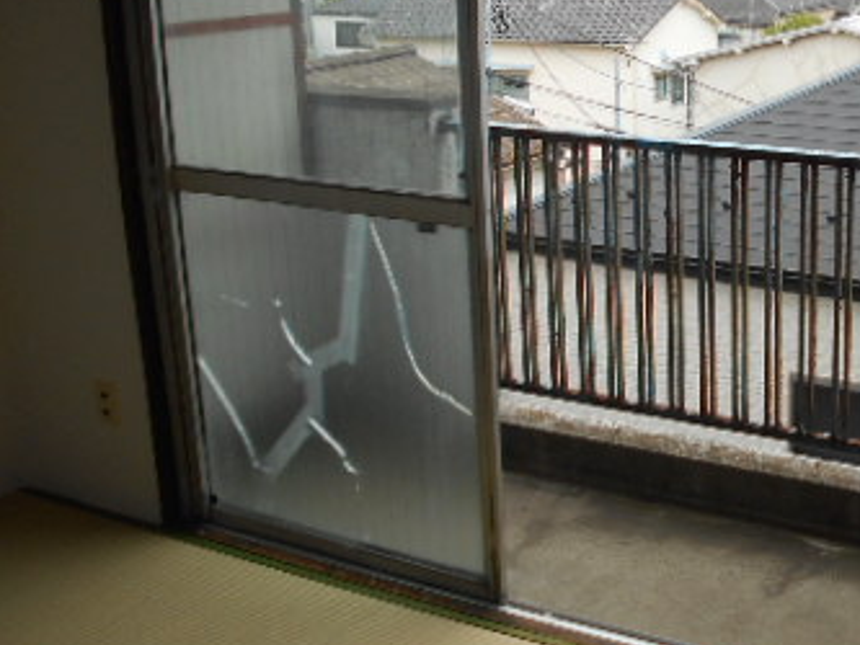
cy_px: 271
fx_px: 1243
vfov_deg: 29.1
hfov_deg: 36.7
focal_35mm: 50
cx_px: 700
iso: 80
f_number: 3.2
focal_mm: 4.6
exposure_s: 1/250
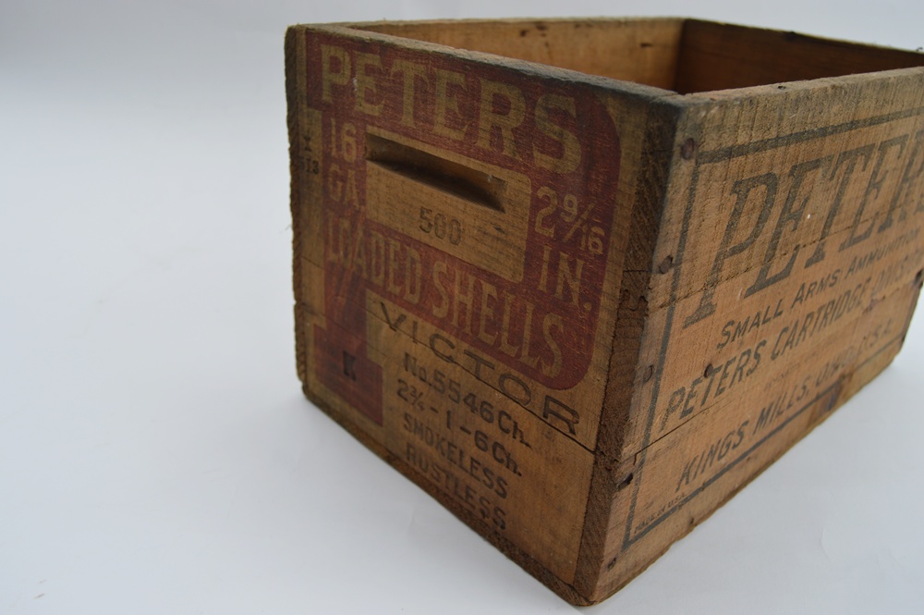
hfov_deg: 64.6
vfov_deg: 45.6
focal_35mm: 28
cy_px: 308
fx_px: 731
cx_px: 462
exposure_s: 1/100
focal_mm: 19
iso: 100
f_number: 5
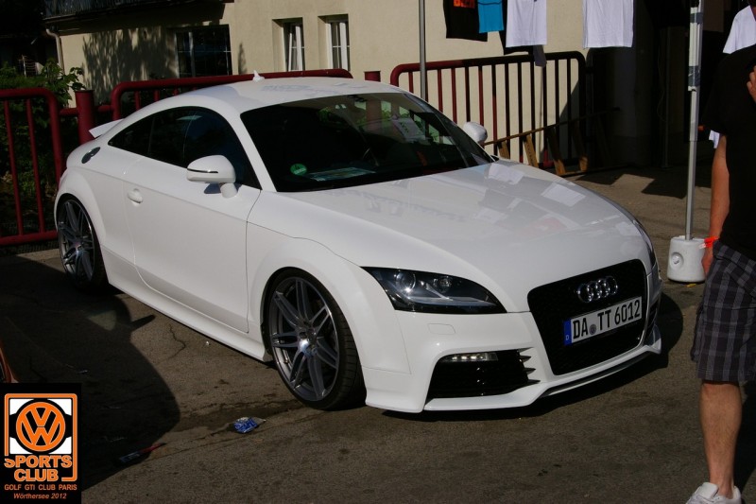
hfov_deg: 40.0
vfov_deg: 27.2
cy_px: 252
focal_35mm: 50
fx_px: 1039
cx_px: 378
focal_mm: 33
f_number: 13
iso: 200
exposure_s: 1/500
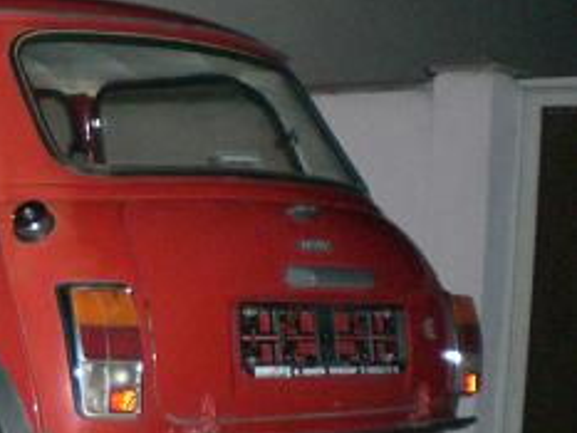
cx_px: -116
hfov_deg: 20.0
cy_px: 264
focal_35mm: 92
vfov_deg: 16.1
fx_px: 1534
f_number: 3.1
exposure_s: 1/60
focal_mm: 6.3
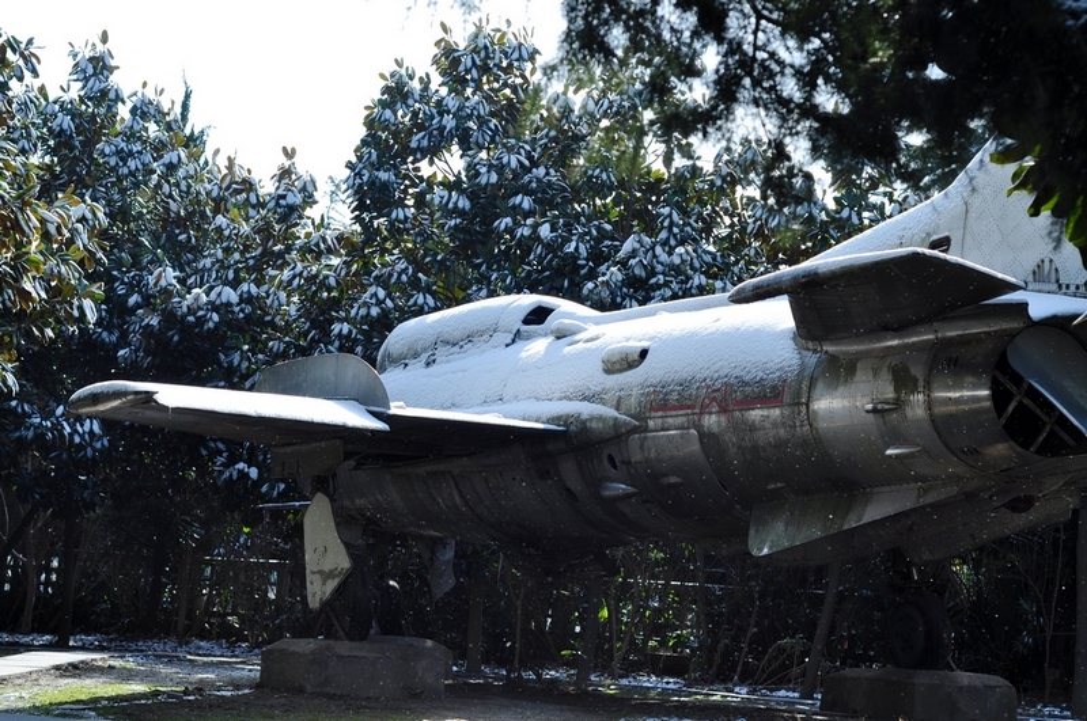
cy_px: 360
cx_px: 544
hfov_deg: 27.0
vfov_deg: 18.1
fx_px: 2261
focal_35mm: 75
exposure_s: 1/400
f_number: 5
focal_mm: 50
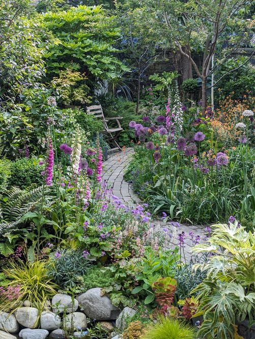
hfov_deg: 30.3
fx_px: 470
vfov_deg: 39.6
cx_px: 128
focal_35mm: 48
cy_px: 170
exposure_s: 1/281
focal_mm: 6.81
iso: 41
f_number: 1.85
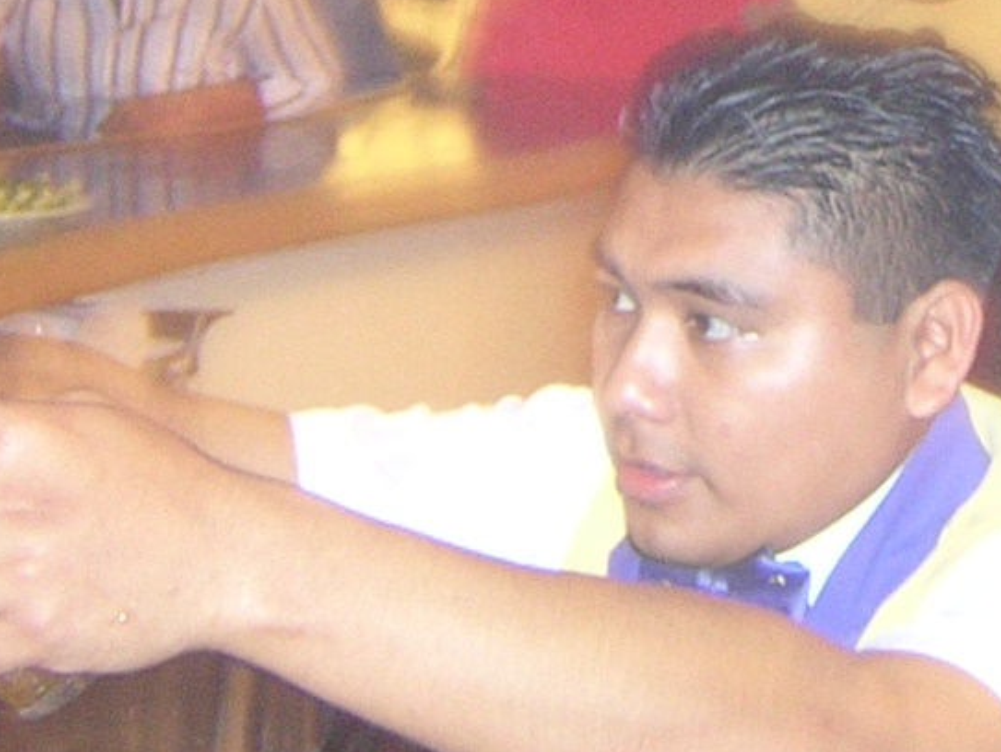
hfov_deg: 18.0
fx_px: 3067
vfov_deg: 13.3
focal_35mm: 106
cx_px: 1053
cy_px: -321
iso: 400
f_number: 2.6
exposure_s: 1.98
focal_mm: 4.7
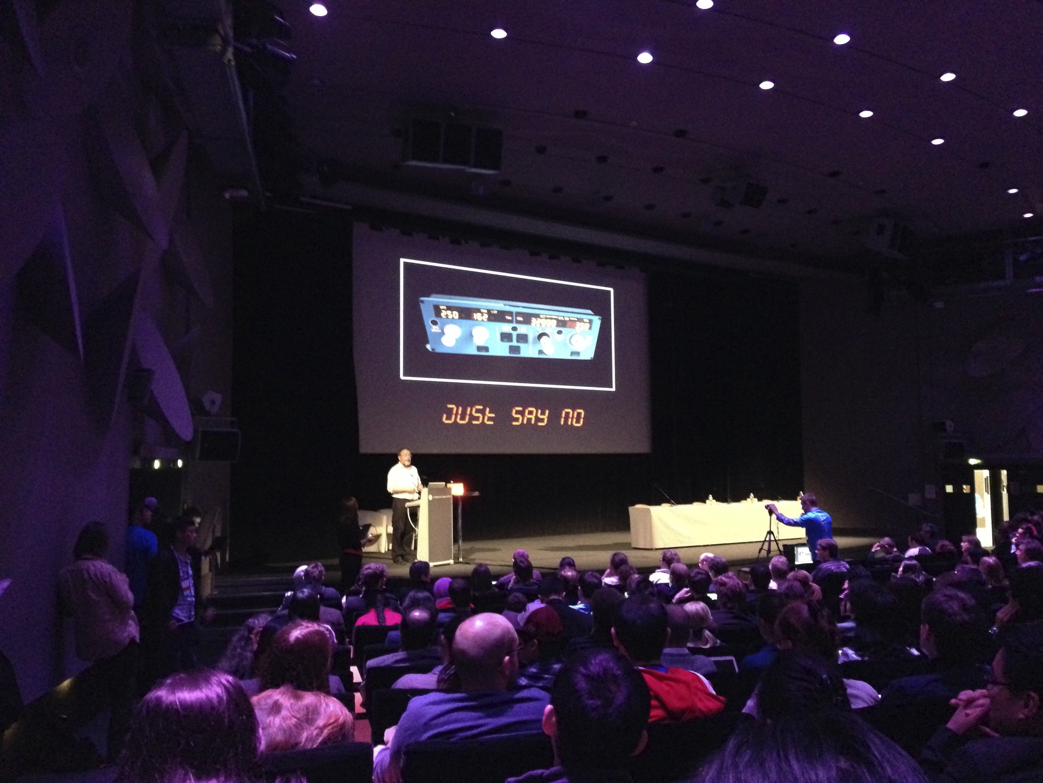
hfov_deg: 55.4
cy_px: 392
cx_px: 522
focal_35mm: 33
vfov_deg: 42.9
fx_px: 994
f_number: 2.4
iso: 800
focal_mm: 4.13
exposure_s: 1/15
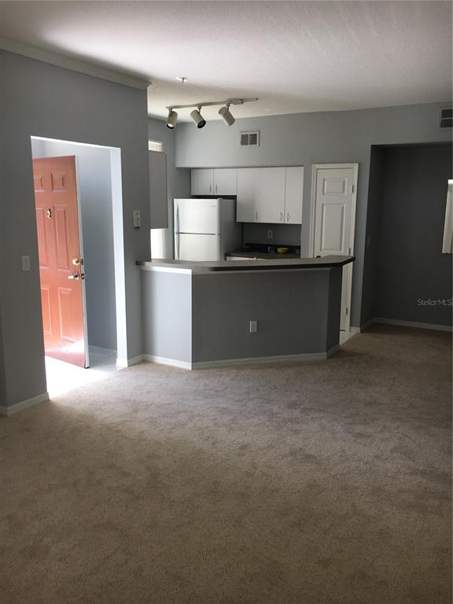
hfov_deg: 48.2
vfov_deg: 61.7
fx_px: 506
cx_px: 226
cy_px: 302
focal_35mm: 29
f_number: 2.2
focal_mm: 4.15
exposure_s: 1/60
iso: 25
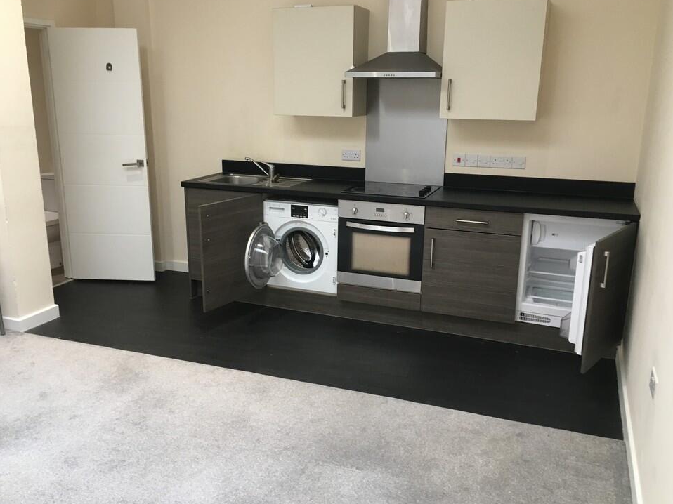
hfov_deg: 58.4
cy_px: 248
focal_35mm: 31
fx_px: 603
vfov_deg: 45.4
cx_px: 335
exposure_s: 1/33
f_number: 2.2
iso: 125
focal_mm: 4.15
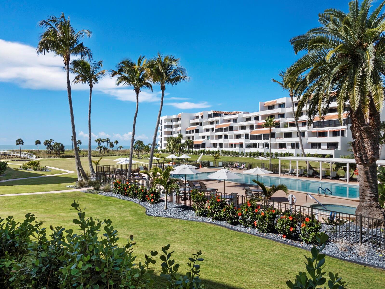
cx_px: 192
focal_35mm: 26
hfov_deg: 67.3
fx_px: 289
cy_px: 144
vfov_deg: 53.1
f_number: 14
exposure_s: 1/160
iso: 320
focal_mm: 13
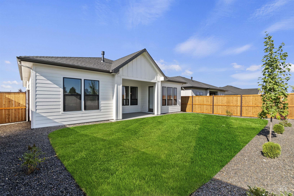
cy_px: 98
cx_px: 147
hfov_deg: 100.4
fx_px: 122
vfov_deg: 77.3
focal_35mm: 15
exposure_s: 1/100
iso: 320
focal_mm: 10
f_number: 11
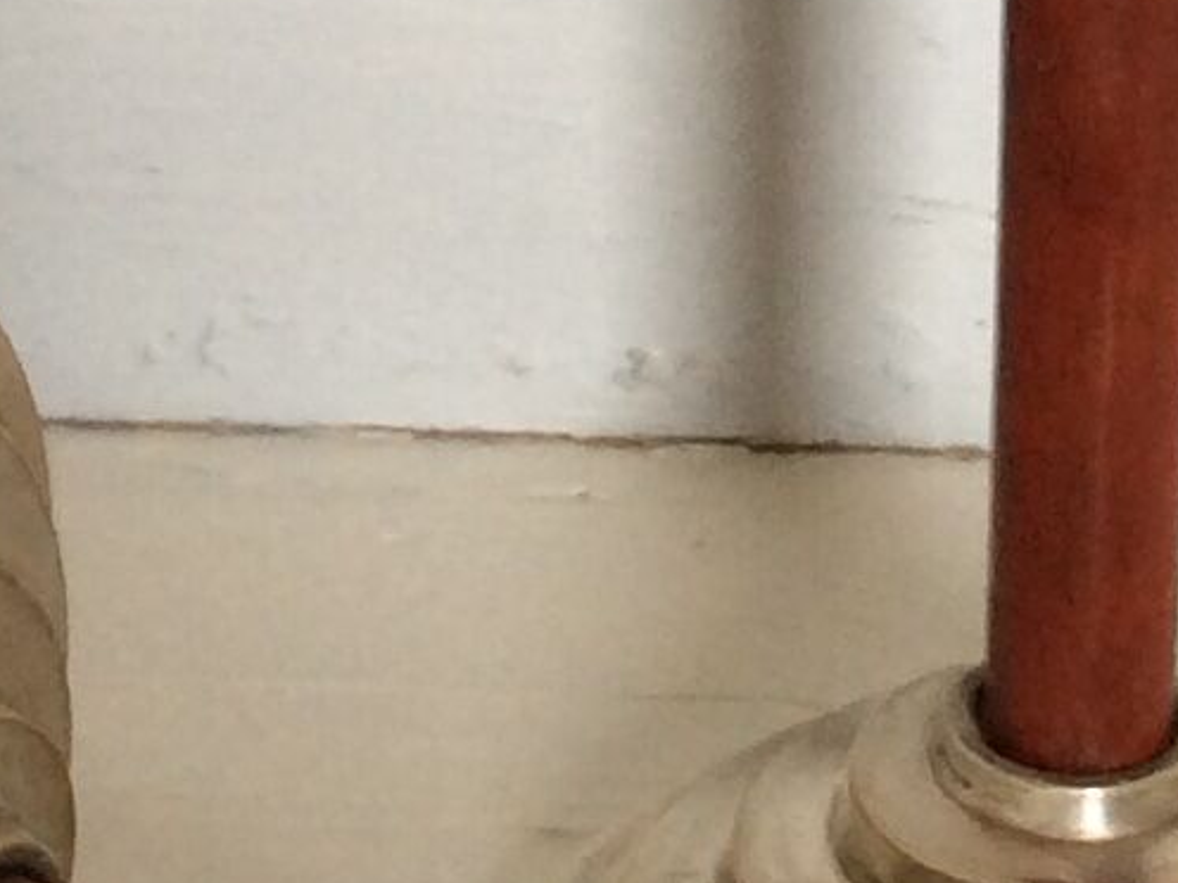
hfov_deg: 11.8
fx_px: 5683
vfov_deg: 8.9
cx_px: 943
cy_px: 154
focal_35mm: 167
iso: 50
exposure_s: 1/25
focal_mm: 3.3
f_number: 2.4
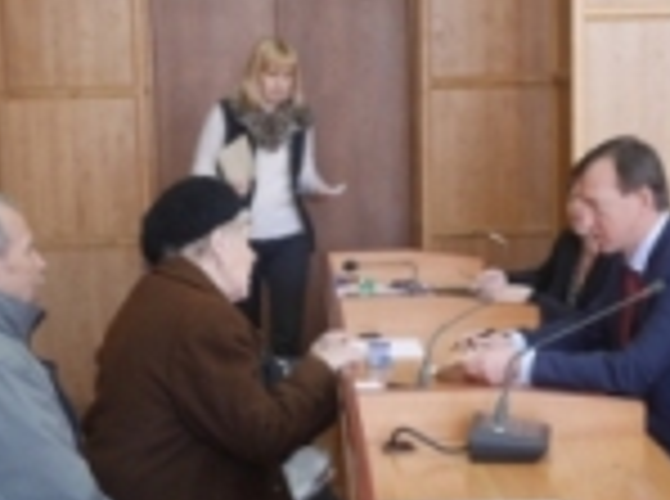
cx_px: 344
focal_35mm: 94
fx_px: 1815
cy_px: 477
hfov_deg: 20.9
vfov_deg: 15.4
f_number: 1.7
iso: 250
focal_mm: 20
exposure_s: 1/60
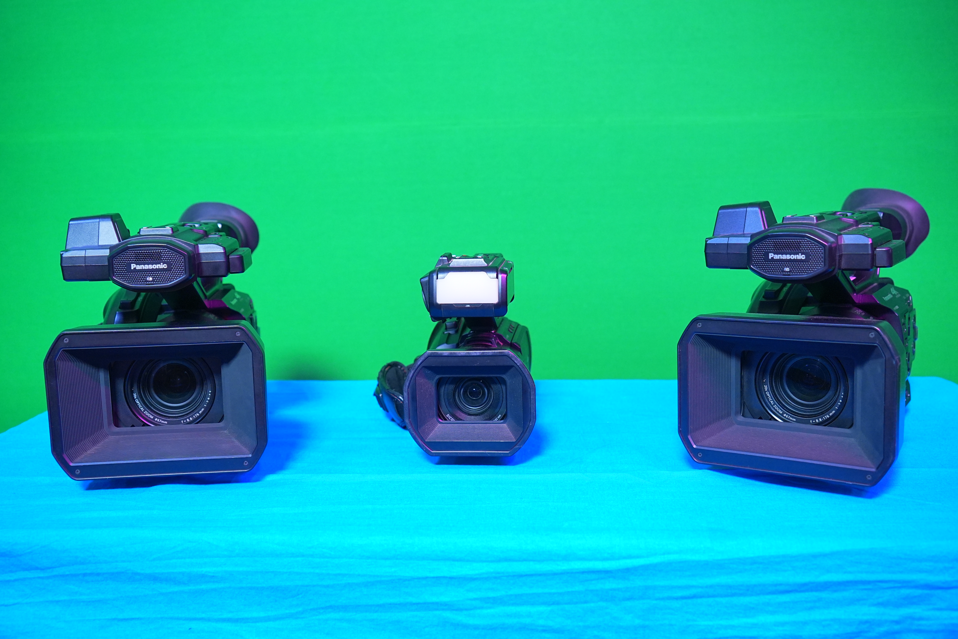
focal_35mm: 36
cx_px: 479
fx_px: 958
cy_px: 320
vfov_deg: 36.9
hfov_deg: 53.1
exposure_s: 1/80
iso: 1600
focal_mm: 36
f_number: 5
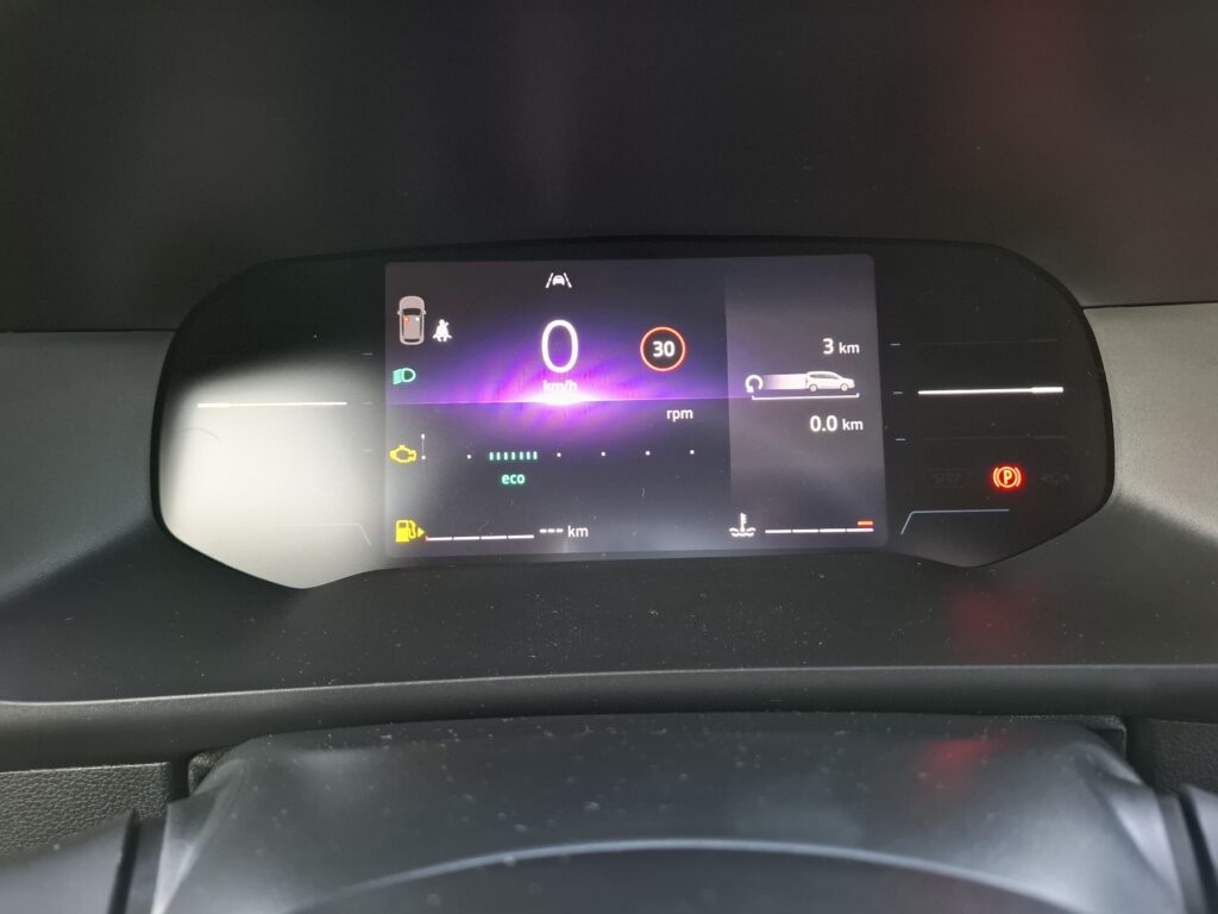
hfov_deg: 73.9
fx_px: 809
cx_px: 609
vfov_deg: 58.9
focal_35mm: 23
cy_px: 457
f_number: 1.8
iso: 250
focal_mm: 5.54
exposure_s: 1/33
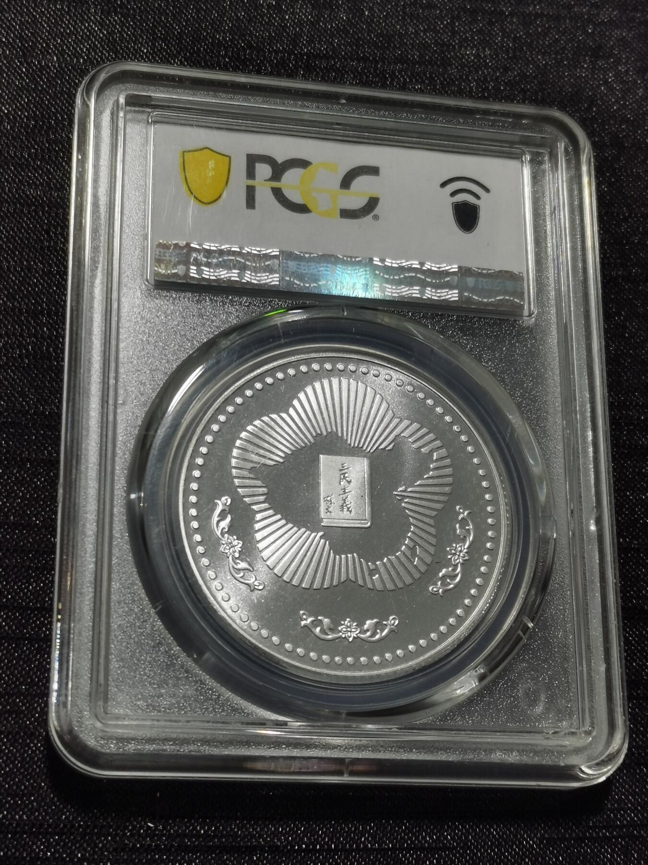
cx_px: 324
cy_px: 432
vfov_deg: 29.0
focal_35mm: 67
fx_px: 1672
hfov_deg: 21.9
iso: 50
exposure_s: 1/110
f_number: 1.8
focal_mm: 5.58
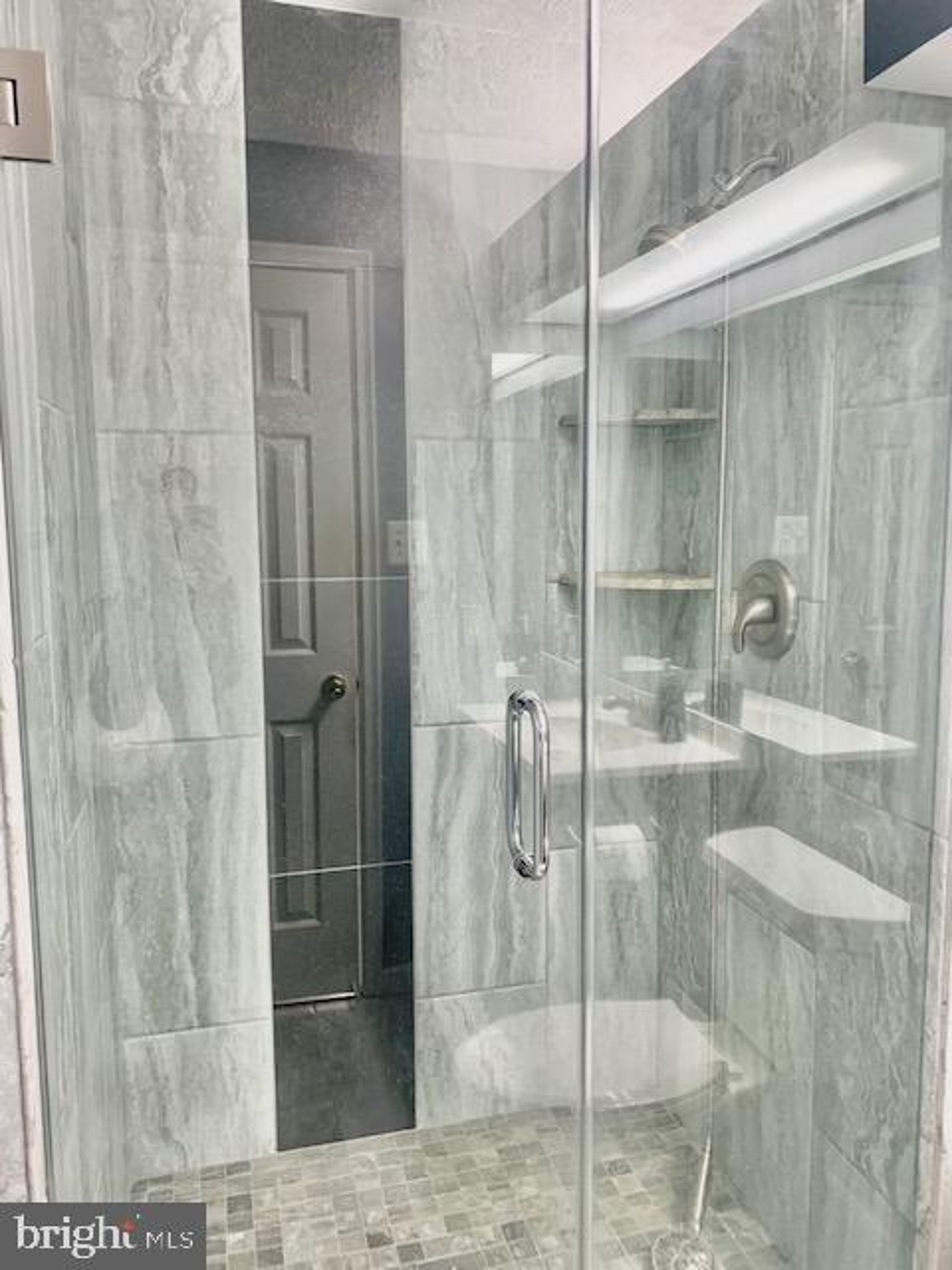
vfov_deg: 67.3
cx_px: 476
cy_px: 635
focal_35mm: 26
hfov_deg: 53.1
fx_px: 953
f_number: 1.8
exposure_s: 1/40
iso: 320
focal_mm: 4.25
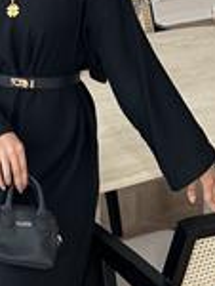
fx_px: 545
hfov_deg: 21.8
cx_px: 19
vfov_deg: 26.9
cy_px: -31
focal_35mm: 66
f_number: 1.78
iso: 80
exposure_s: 1/121
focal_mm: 6.86
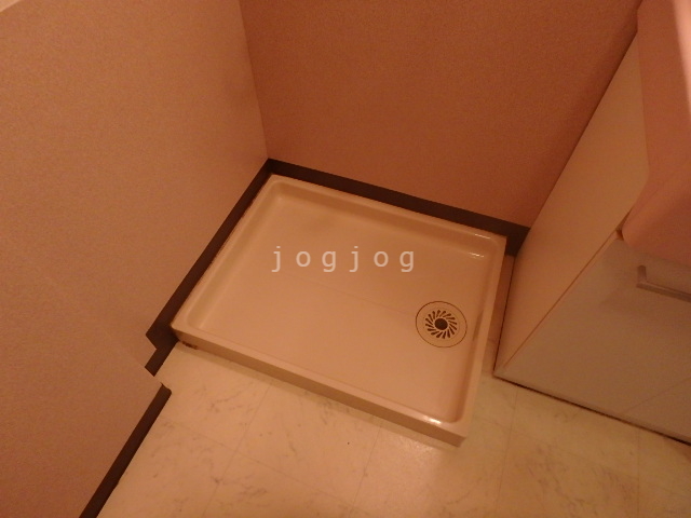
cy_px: 259
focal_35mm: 21
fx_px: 419
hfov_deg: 79.0
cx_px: 346
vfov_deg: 63.4
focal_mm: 3.7
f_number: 3.5
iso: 500
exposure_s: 1/30
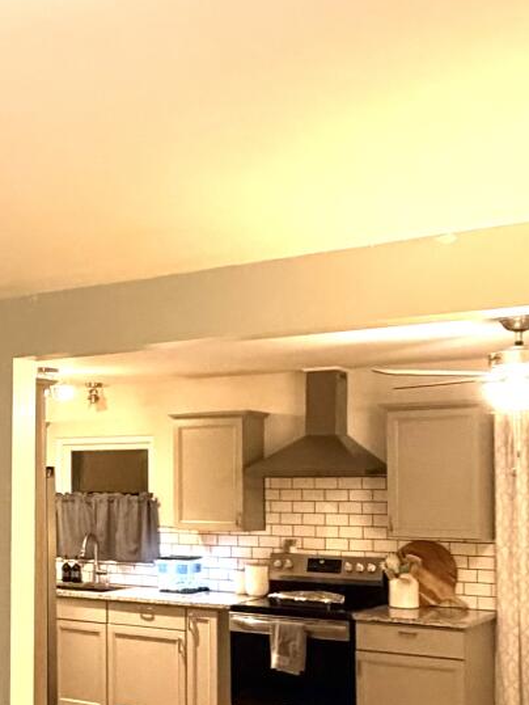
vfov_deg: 36.4
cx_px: 8
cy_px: 468
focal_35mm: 52
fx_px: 1059
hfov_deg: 26.6
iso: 800
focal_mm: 2.22
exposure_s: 1/60
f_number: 2.2
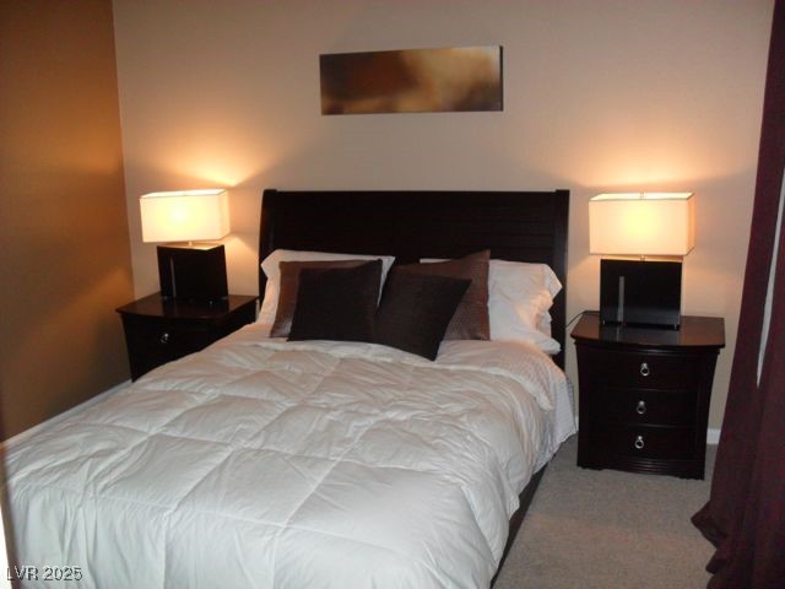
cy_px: 294
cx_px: 392
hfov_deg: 52.6
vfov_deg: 40.7
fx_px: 794
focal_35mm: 35
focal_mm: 6.3
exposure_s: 1/45
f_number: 3
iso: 200
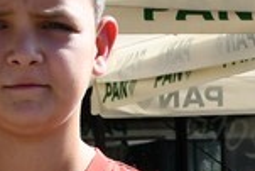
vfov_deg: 5.8
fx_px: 1638
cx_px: 311
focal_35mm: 231
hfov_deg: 8.8
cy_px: 368
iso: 180
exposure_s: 1/250
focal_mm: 23
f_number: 8
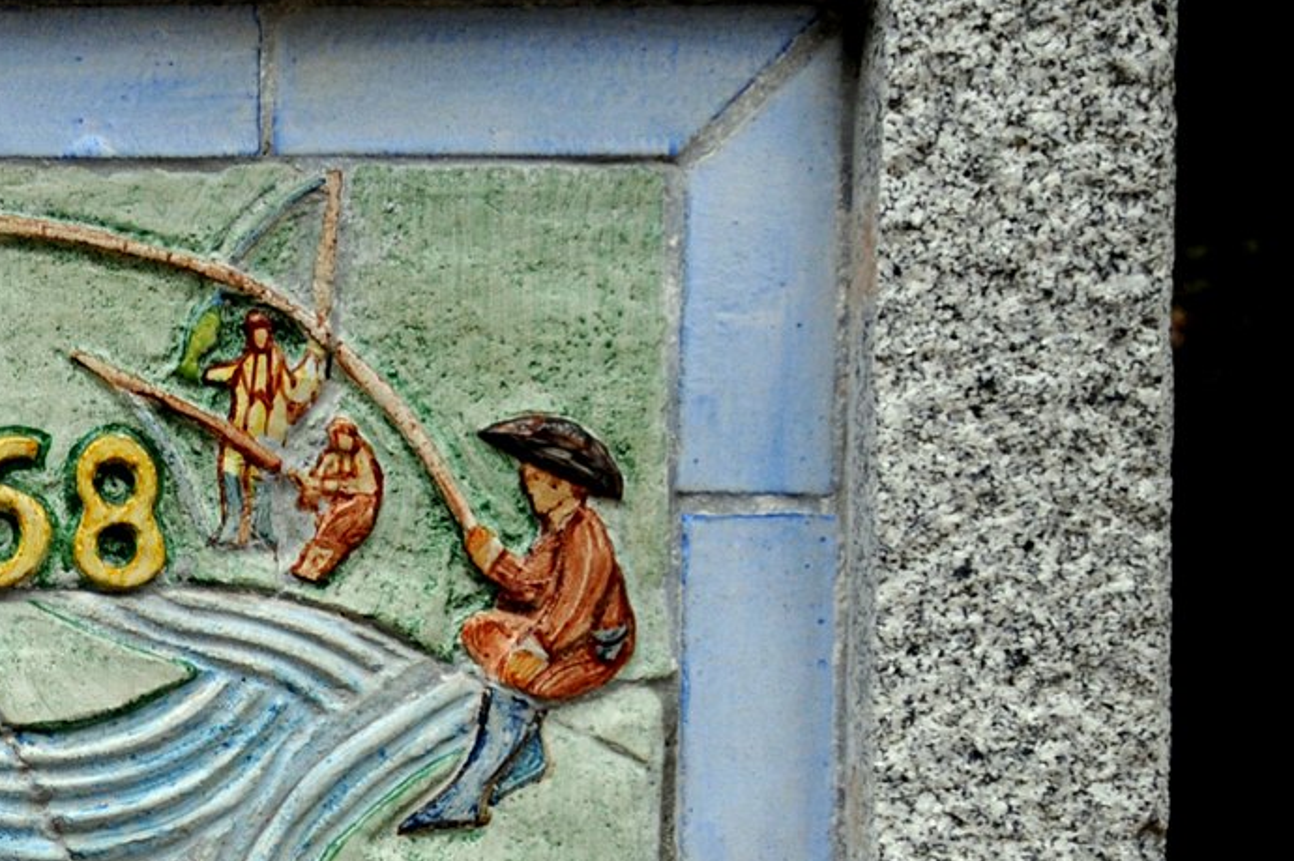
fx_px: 4994
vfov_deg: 9.8
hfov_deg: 14.1
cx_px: -416
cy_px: 714
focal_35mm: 139
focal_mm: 32
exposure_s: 1/125
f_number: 5.6
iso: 320
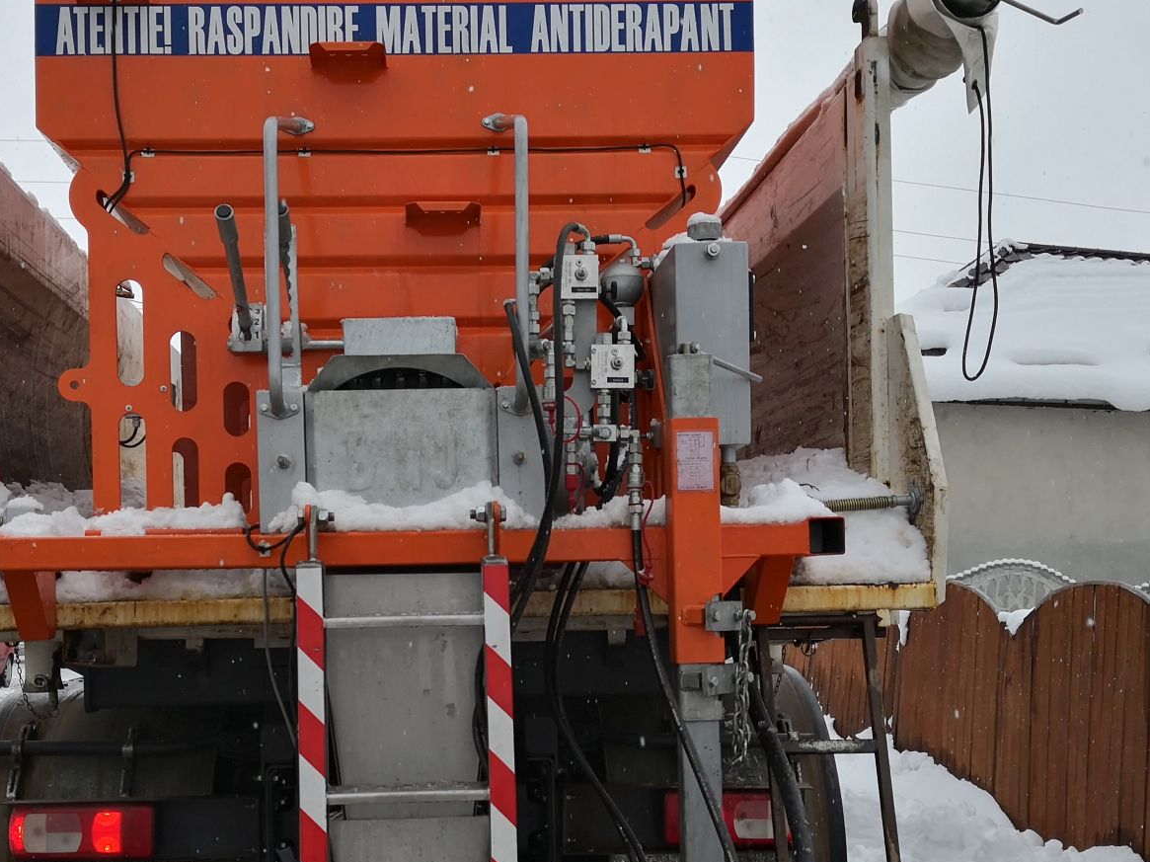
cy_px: 585
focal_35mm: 46
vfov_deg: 31.2
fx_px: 1528
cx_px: 488
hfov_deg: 41.1
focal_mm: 3.95
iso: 50
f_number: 1.6
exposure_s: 1/537
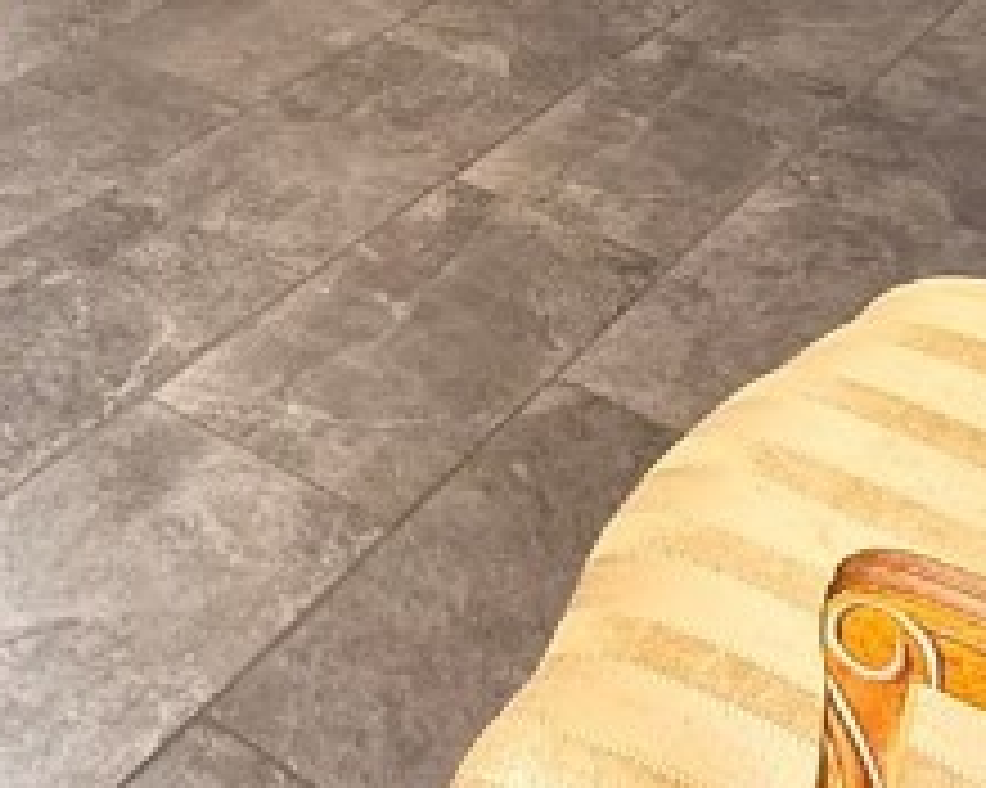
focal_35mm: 64
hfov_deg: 28.4
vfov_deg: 21.9
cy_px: -176
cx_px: 95
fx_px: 1867
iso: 640
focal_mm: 2.22
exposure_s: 1/60
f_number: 2.2
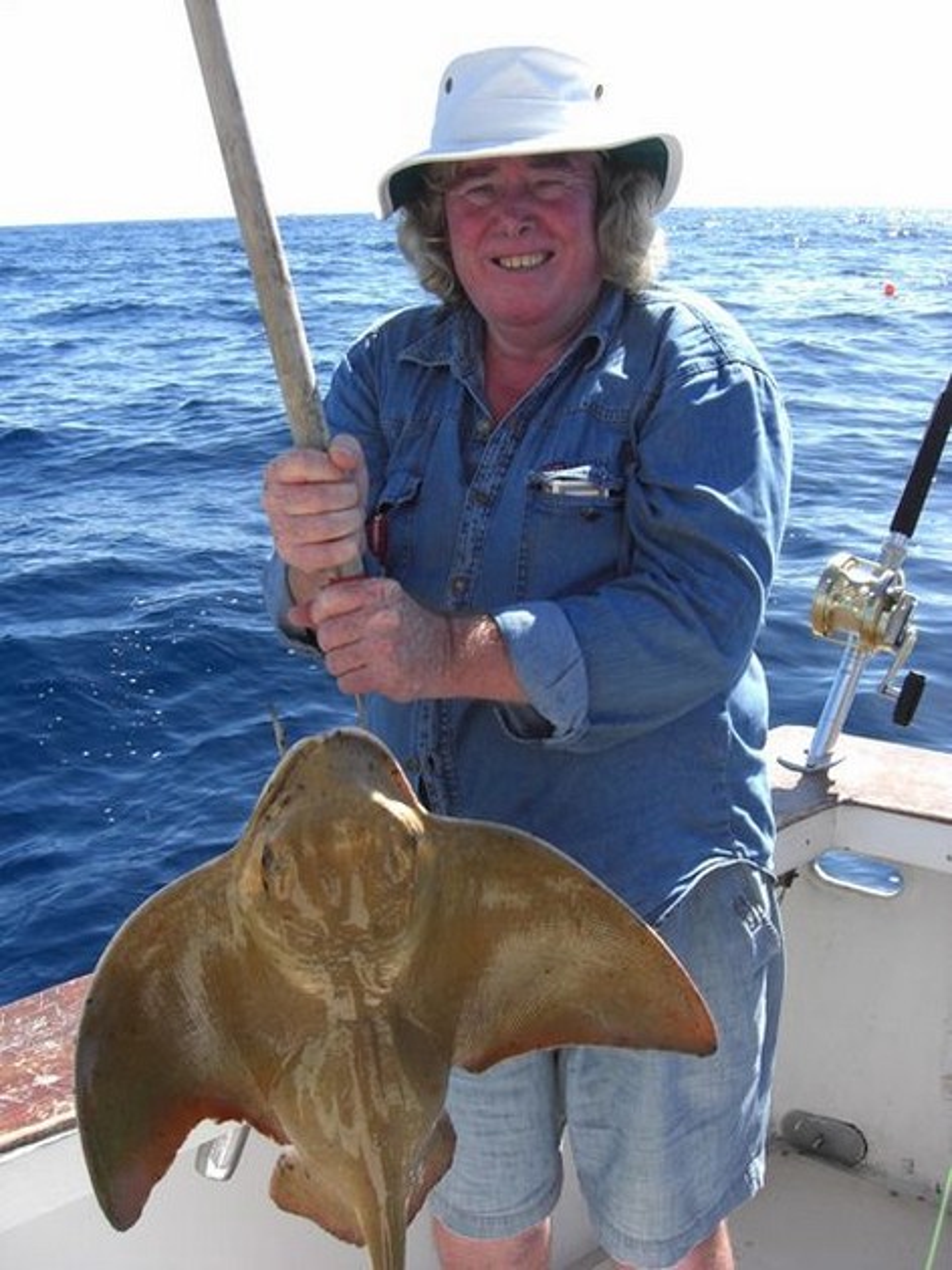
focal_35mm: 38
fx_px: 1394
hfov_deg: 37.7
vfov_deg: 49.0
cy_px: 635
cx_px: 476
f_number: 4
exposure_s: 1/400
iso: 80
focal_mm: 7.9
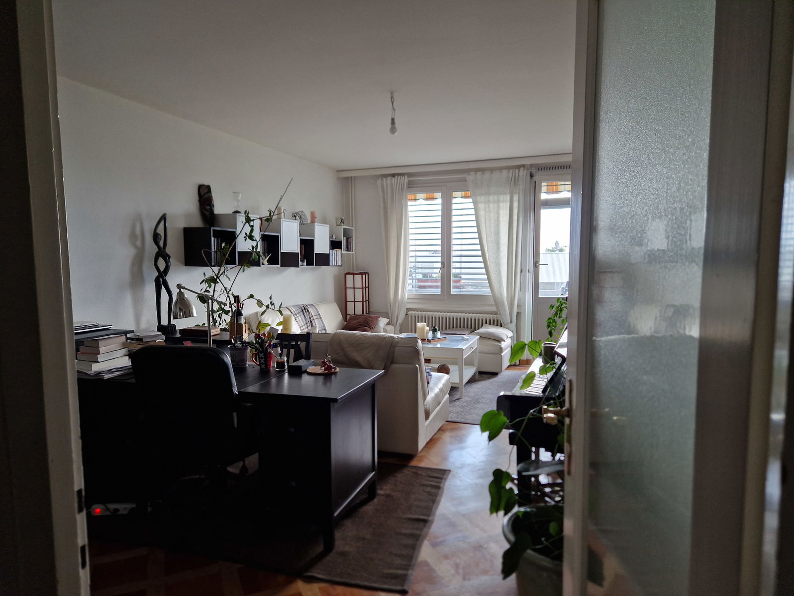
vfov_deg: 58.9
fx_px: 528
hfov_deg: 73.9
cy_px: 298
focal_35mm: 23
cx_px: 397
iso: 160
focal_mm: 5.4
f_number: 1.8
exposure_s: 1/100
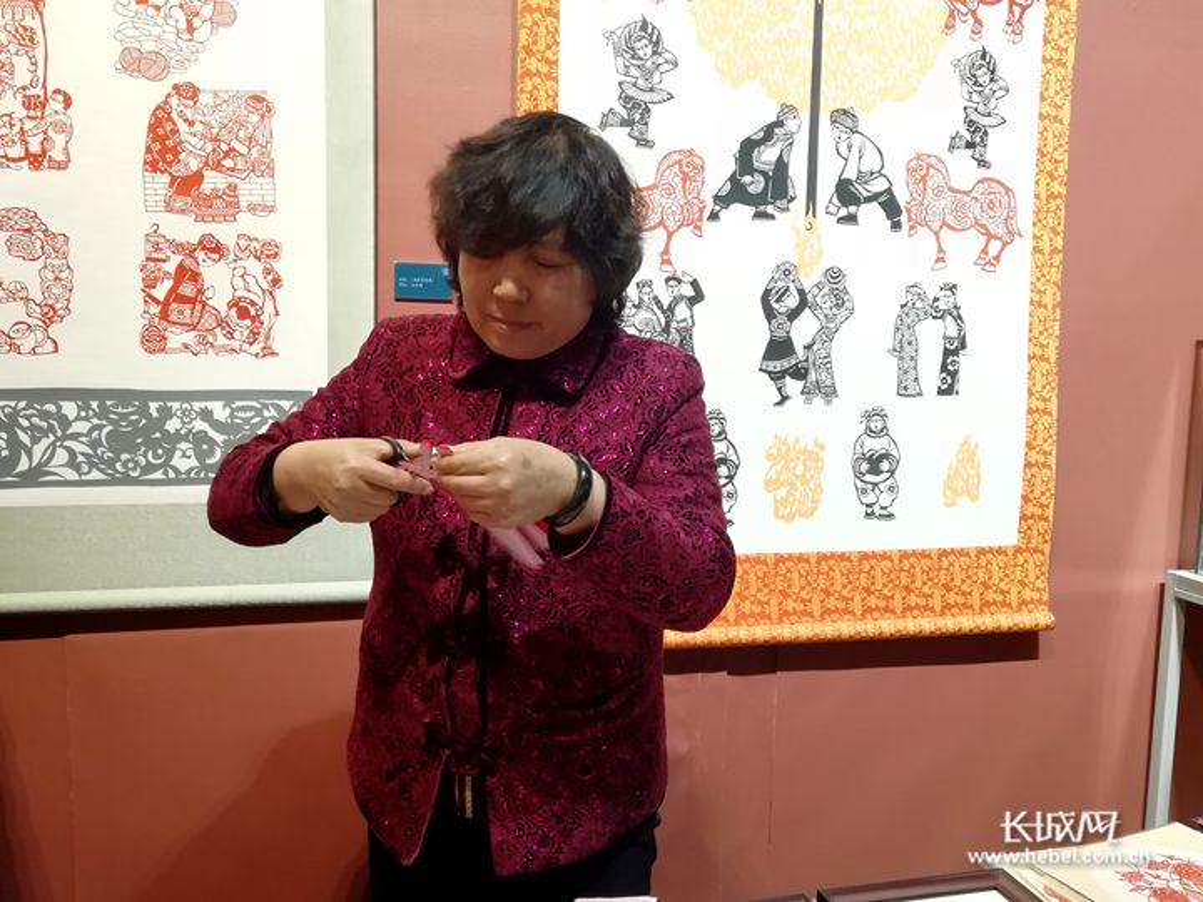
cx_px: 602
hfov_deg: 61.7
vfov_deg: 48.2
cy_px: 451
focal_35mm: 29
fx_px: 1008
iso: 400
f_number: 1.8
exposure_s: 1/33.3
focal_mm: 3.83
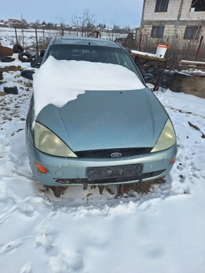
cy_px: 136
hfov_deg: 58.9
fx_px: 182
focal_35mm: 23
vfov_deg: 73.9
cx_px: 102
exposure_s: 1/3333
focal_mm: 5.54
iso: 40
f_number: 1.8
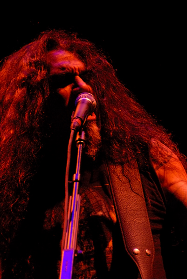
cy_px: 140
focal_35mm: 255
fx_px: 1983
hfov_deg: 5.4
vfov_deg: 8.1
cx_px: 94
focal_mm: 170
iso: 1000
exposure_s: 1/80
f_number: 5.6
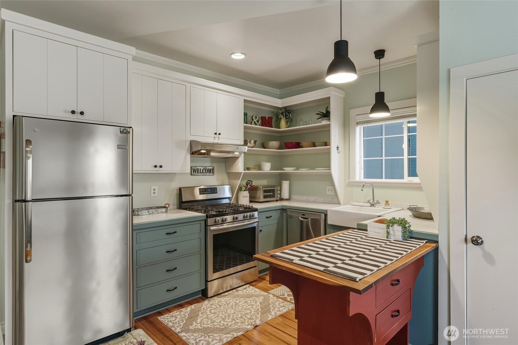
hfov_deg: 84.9
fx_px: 283
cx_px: 259
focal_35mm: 20
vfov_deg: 62.7
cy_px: 172
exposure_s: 1/80
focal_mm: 19.7
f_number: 9
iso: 400
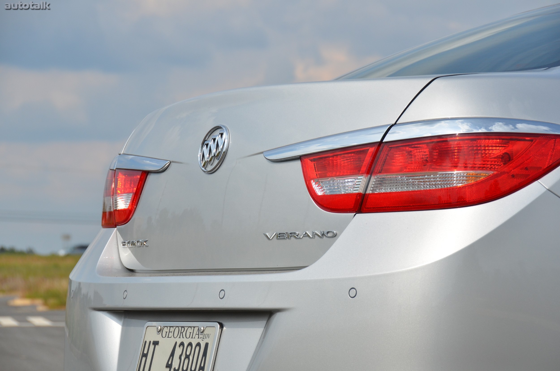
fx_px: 2212
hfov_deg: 14.4
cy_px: 186
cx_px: 280
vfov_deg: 9.6
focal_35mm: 142
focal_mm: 95
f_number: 7.1
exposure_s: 1/2000
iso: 400
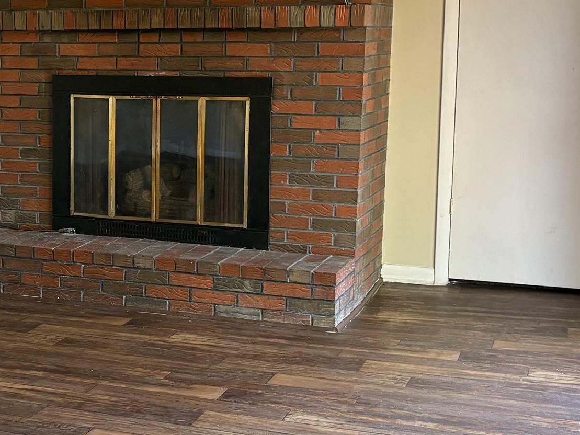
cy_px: 168
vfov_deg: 20.4
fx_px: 1207
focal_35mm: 72
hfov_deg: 25.6
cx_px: -4
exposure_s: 1/60
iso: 200
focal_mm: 5.96
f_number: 1.6
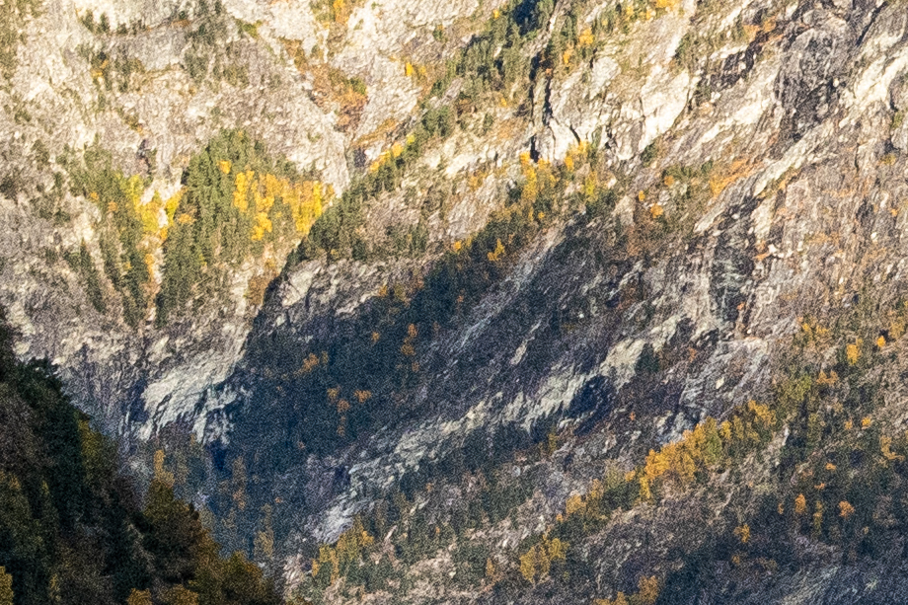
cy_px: -142
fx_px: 11102
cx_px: 1291
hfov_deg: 4.7
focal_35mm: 440
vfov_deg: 3.1
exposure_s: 1/250
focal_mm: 45
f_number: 10
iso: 400
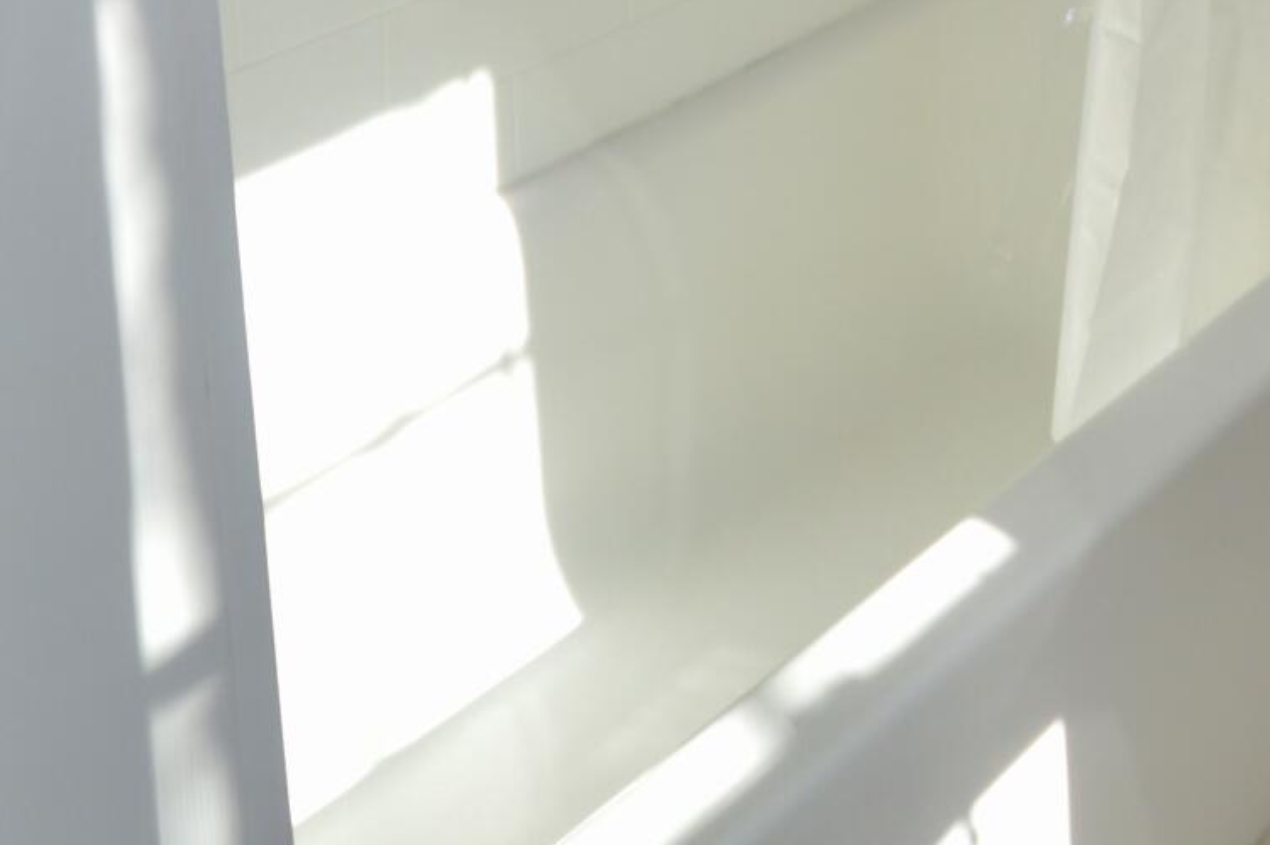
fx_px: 2115
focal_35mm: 60
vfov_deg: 18.5
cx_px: 1400
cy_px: -594
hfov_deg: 30.0
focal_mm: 10
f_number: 5.6
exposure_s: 1/125
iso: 250
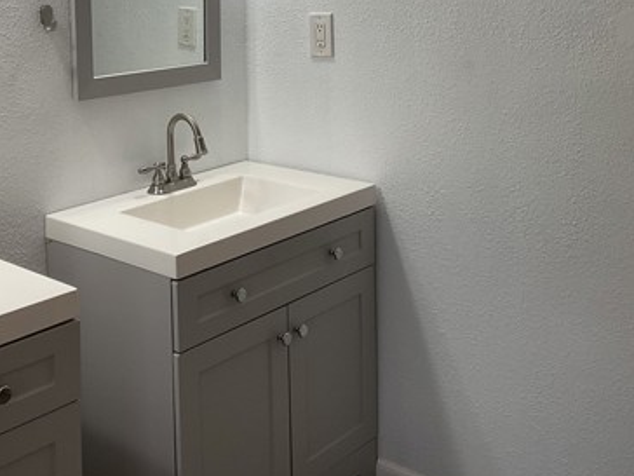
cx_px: 192
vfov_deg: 27.8
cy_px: 78
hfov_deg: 36.9
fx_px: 934
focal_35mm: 51
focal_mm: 3
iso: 40
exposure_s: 1/120
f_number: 1.8
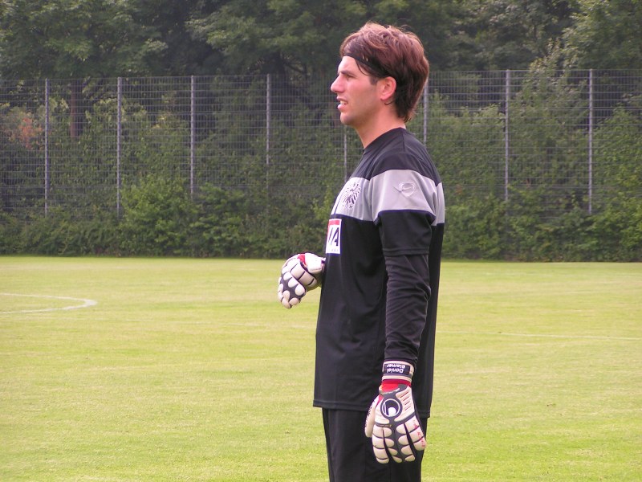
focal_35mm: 188
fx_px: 3487
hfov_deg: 10.5
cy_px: 241
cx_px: 321
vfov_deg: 7.9
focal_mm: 28.8
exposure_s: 1/320
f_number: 3.5
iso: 50
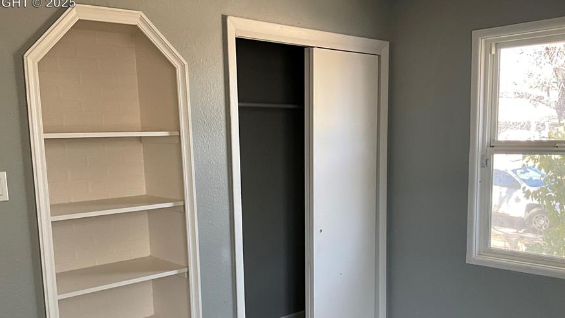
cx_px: 280
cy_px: 219
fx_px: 554
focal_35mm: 37
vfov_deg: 31.7
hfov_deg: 54.0
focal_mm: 3
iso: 64
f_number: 1.8
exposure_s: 1/60
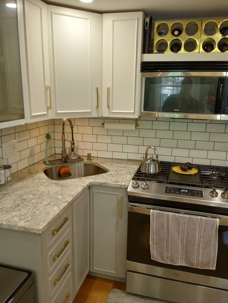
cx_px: 114
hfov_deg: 49.8
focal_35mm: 28
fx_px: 245
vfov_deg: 63.4
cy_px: 152
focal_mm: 4.27
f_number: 1.8
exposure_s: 1/30
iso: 425
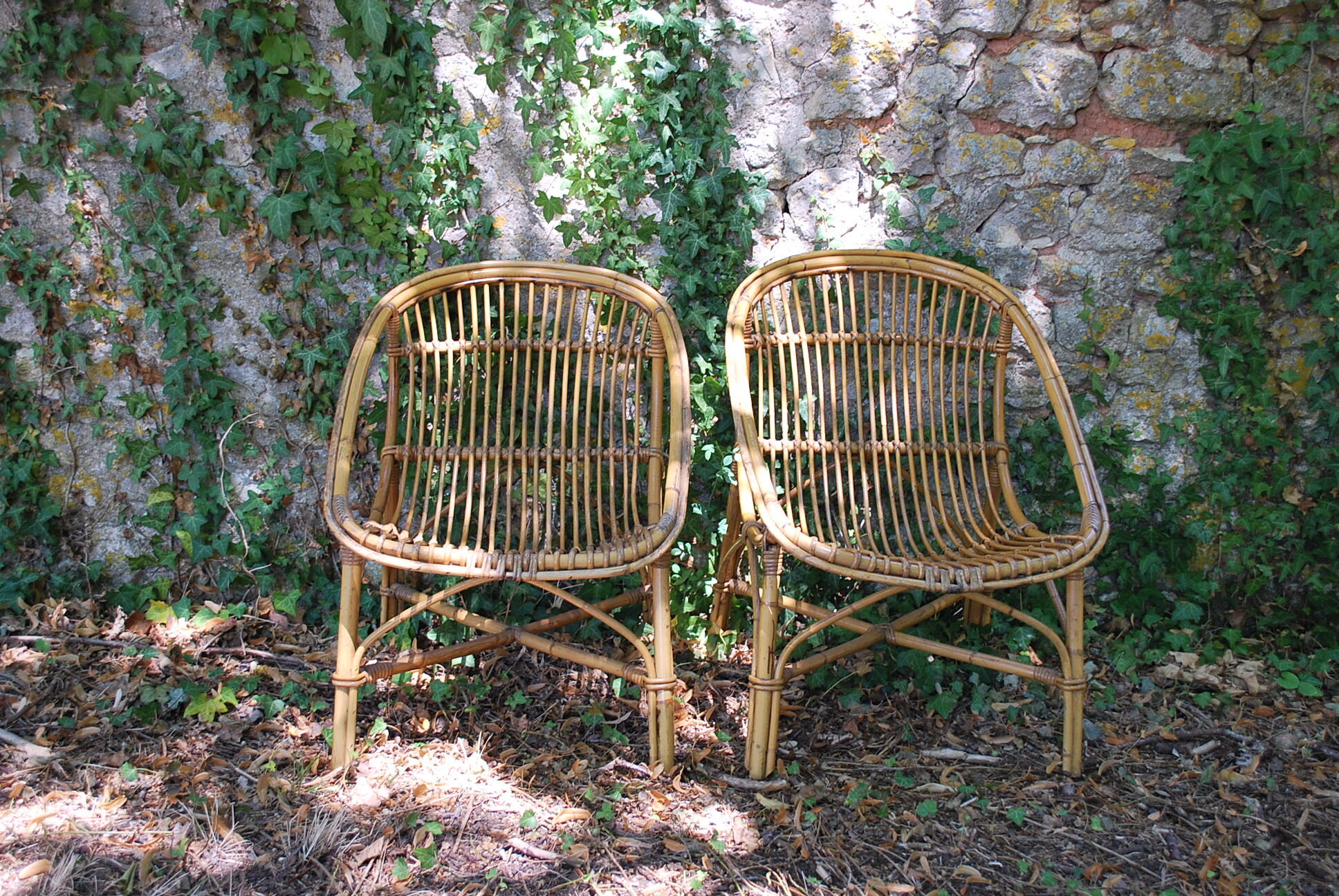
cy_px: 448
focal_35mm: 36
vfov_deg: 37.0
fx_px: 1341
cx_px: 670
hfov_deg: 53.1
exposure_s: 1/60
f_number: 4.2
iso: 200
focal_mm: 24
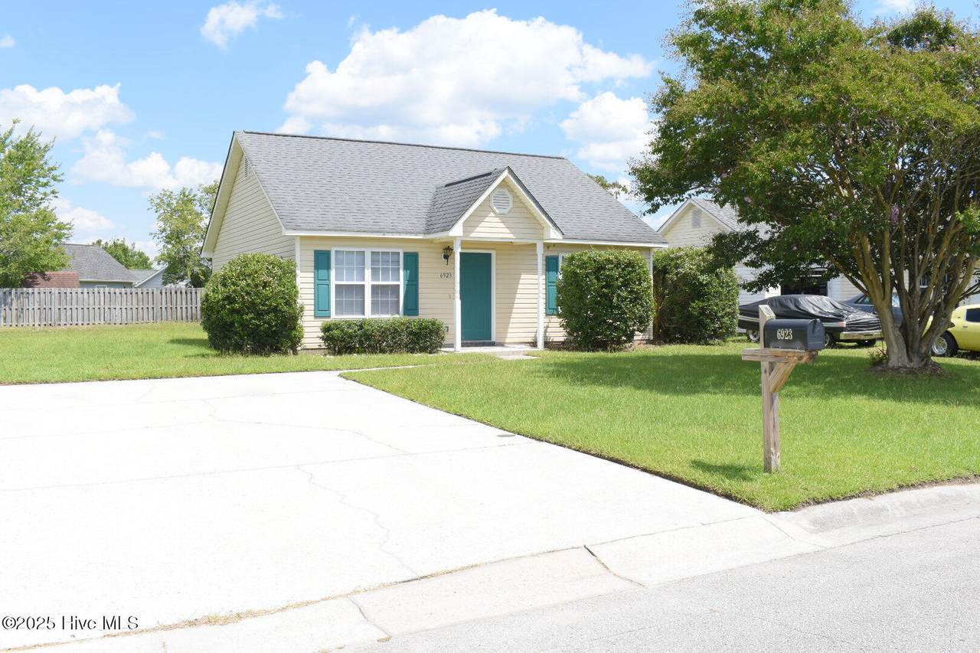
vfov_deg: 40.0
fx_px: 898
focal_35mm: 33
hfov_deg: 57.2
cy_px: 326
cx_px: 490
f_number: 8
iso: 200
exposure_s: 1/250
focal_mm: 22
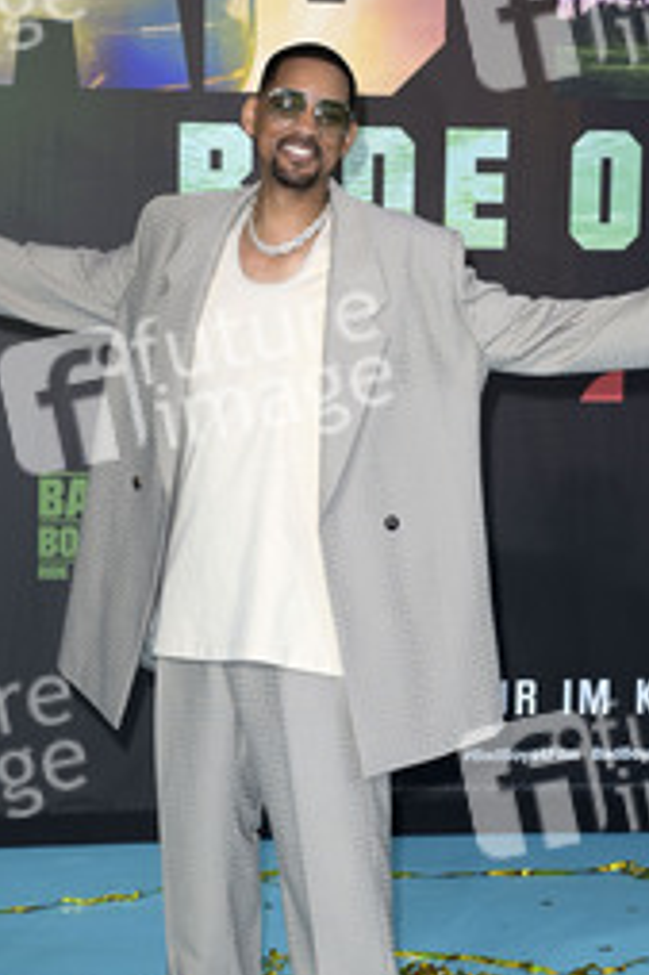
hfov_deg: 11.6
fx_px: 3195
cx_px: 307
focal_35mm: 118
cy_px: 576
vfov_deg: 17.3
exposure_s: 1/250
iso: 320
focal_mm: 75
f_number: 5.6
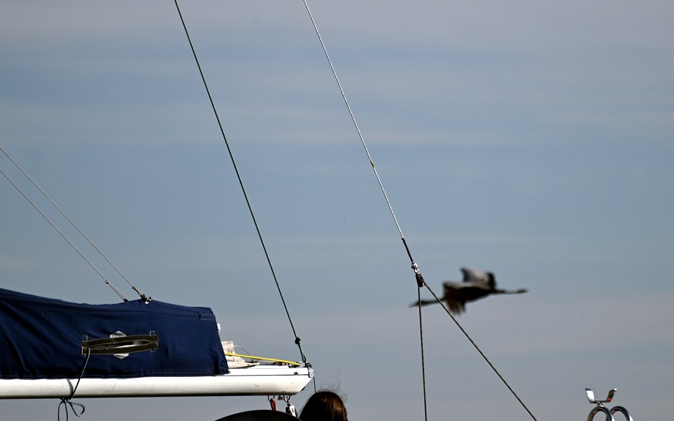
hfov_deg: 5.3
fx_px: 7329
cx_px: 386
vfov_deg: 3.3
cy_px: 137
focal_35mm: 399
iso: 100
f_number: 6.3
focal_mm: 300
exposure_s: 1/1250
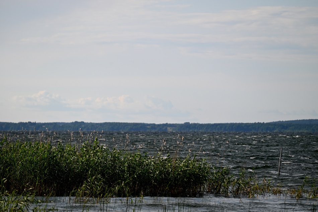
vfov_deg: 6.2
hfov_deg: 9.4
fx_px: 1944
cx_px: 159
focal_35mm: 220
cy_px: 106
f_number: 5.6
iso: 140
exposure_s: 1/1000
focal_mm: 220
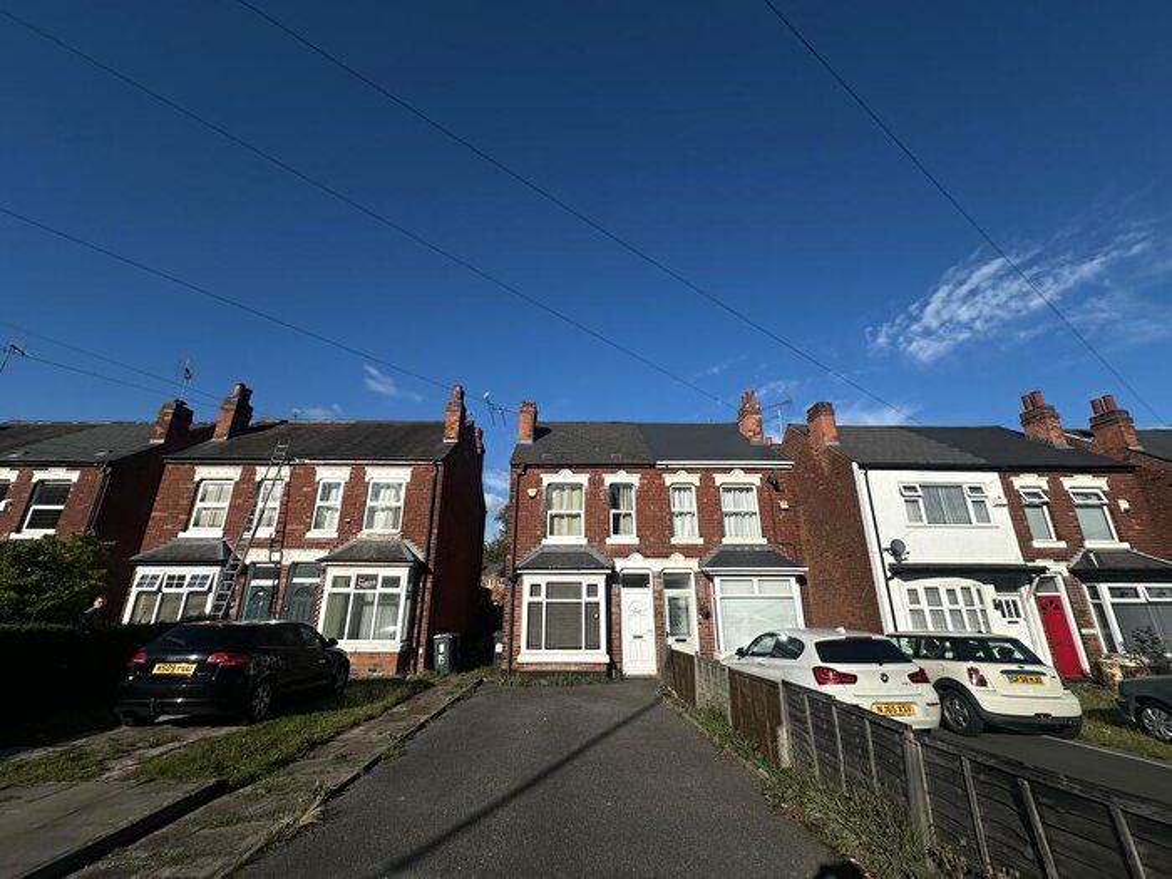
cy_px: 440
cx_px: 586
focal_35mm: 14
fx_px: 474
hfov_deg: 102.1
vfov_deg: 85.7
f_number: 2.2
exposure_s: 1/4464
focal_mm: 2.22
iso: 50
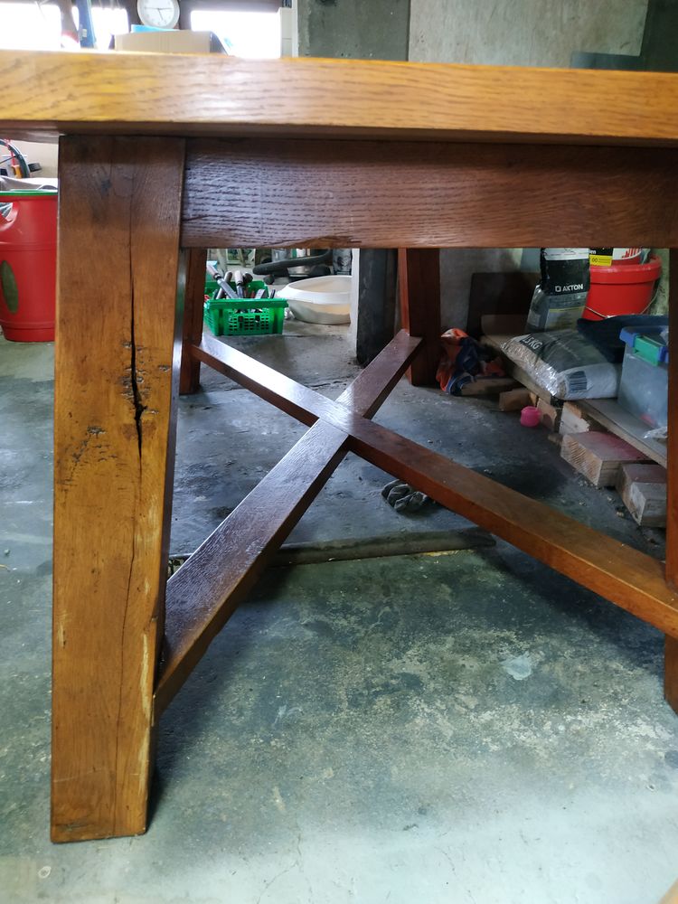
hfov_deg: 56.8
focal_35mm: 24
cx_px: 339
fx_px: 627
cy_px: 452
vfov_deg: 71.6
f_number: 1.9
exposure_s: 1/20
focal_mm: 3.94
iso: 640
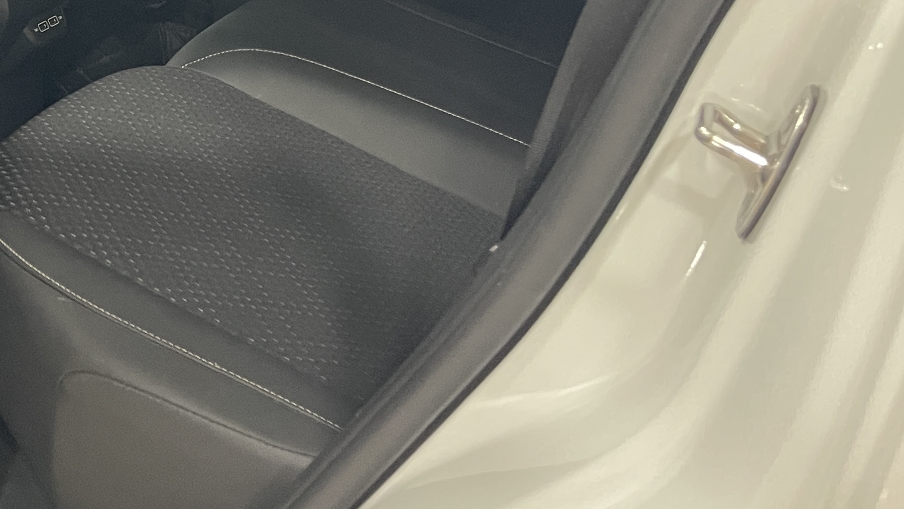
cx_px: 104
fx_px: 1462
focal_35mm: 61
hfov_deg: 32.8
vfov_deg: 17.8
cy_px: -241
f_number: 1.6
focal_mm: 5.1
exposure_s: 1/50
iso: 400
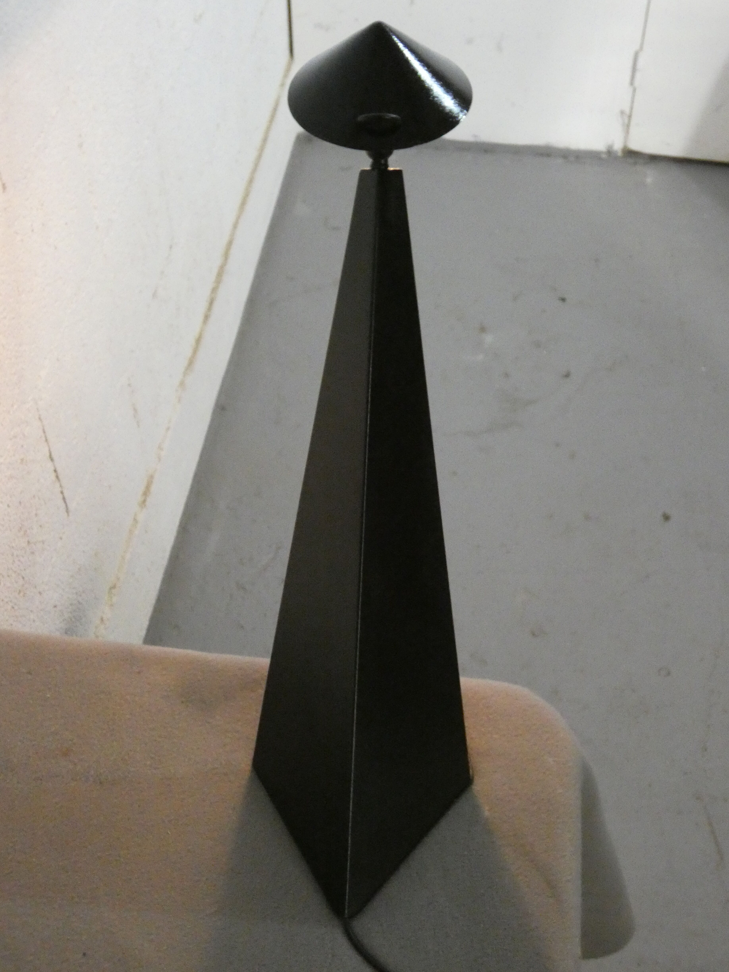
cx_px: 364
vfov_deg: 43.9
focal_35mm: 43
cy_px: 486
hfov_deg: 33.6
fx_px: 1207
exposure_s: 1/320
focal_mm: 7.8
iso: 2000
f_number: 3.7
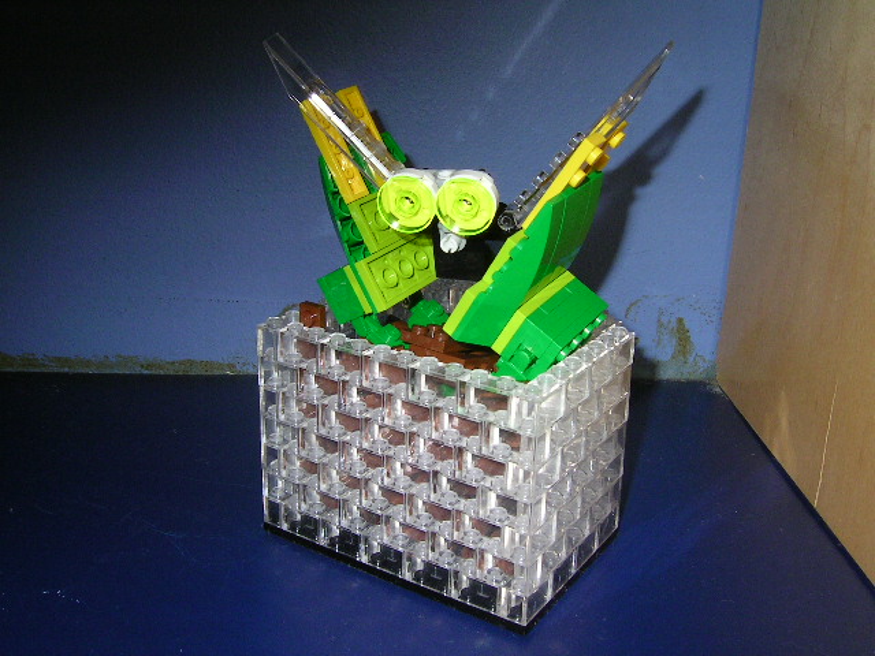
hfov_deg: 51.4
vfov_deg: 39.7
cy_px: 328
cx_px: 438
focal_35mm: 36
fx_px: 910
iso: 100
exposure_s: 1/30
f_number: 4.8
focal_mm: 5.6
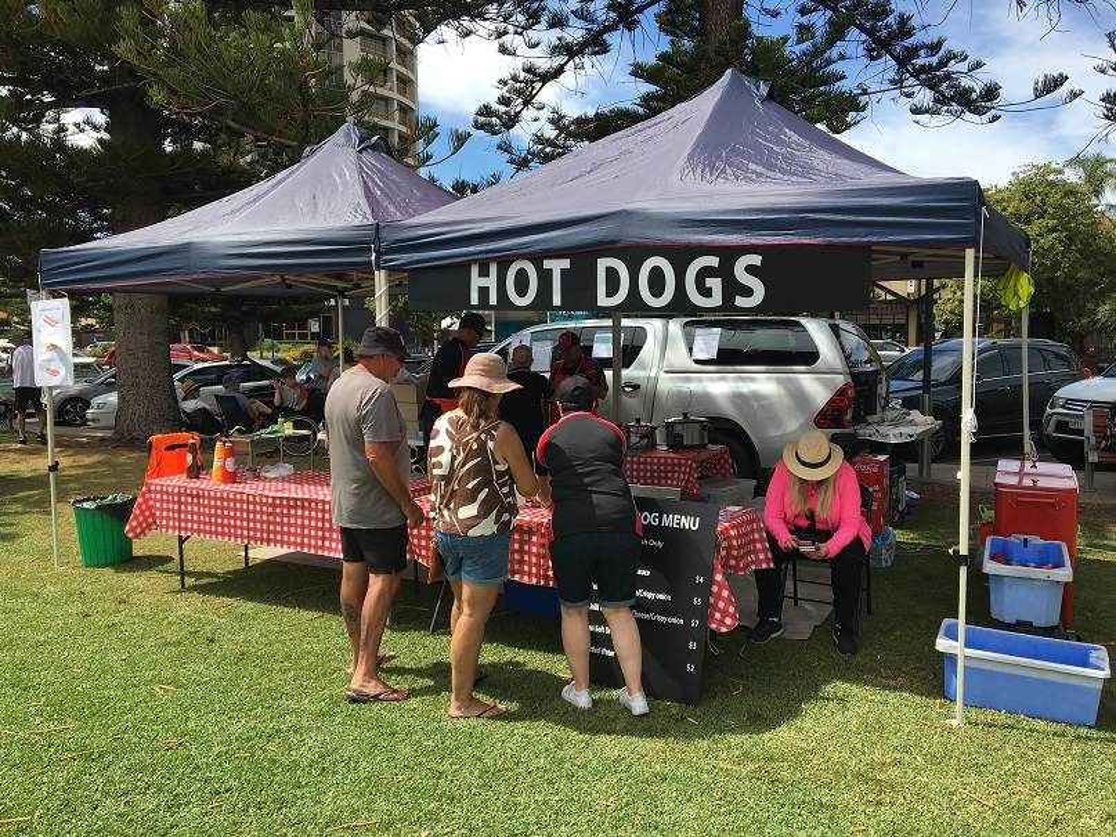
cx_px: 558
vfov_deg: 48.2
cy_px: 418
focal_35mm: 29
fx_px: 935
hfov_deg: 61.7
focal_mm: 4.15
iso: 25
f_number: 2.2
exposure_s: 1/1241
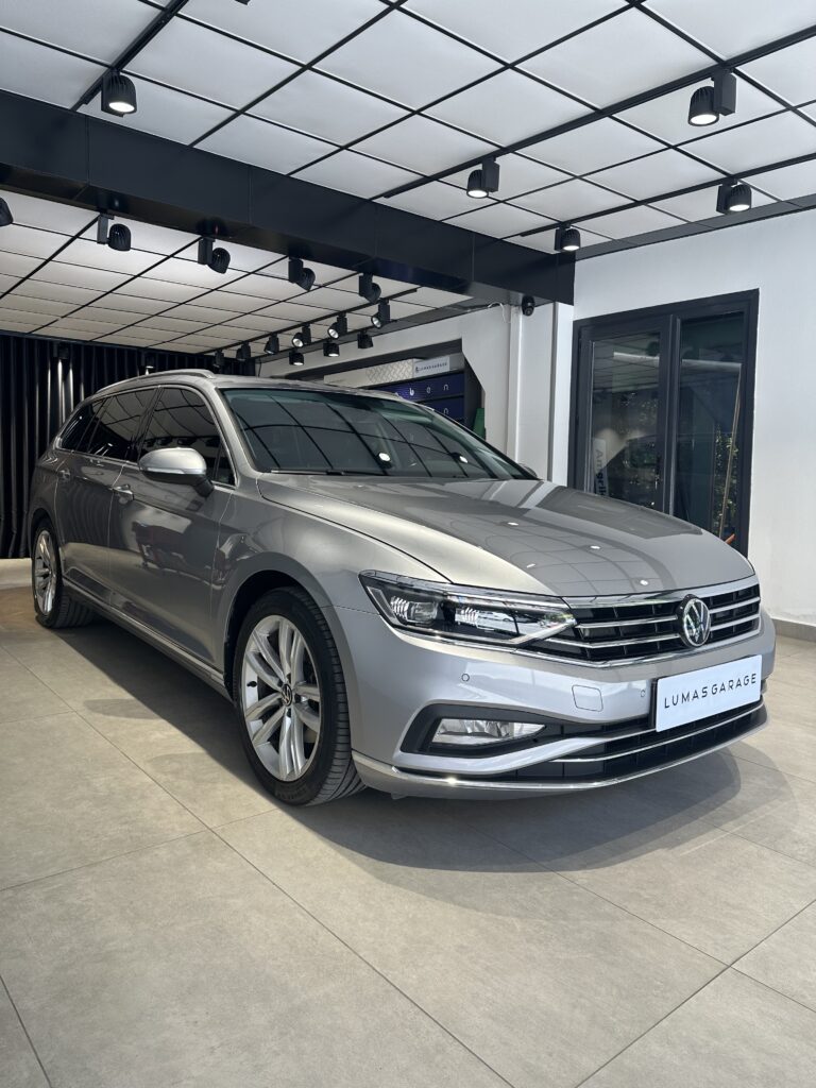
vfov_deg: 71.6
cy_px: 544
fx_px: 754
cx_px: 408
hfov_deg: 56.8
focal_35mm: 24
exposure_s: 1/140
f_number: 1.78
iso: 64
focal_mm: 6.86
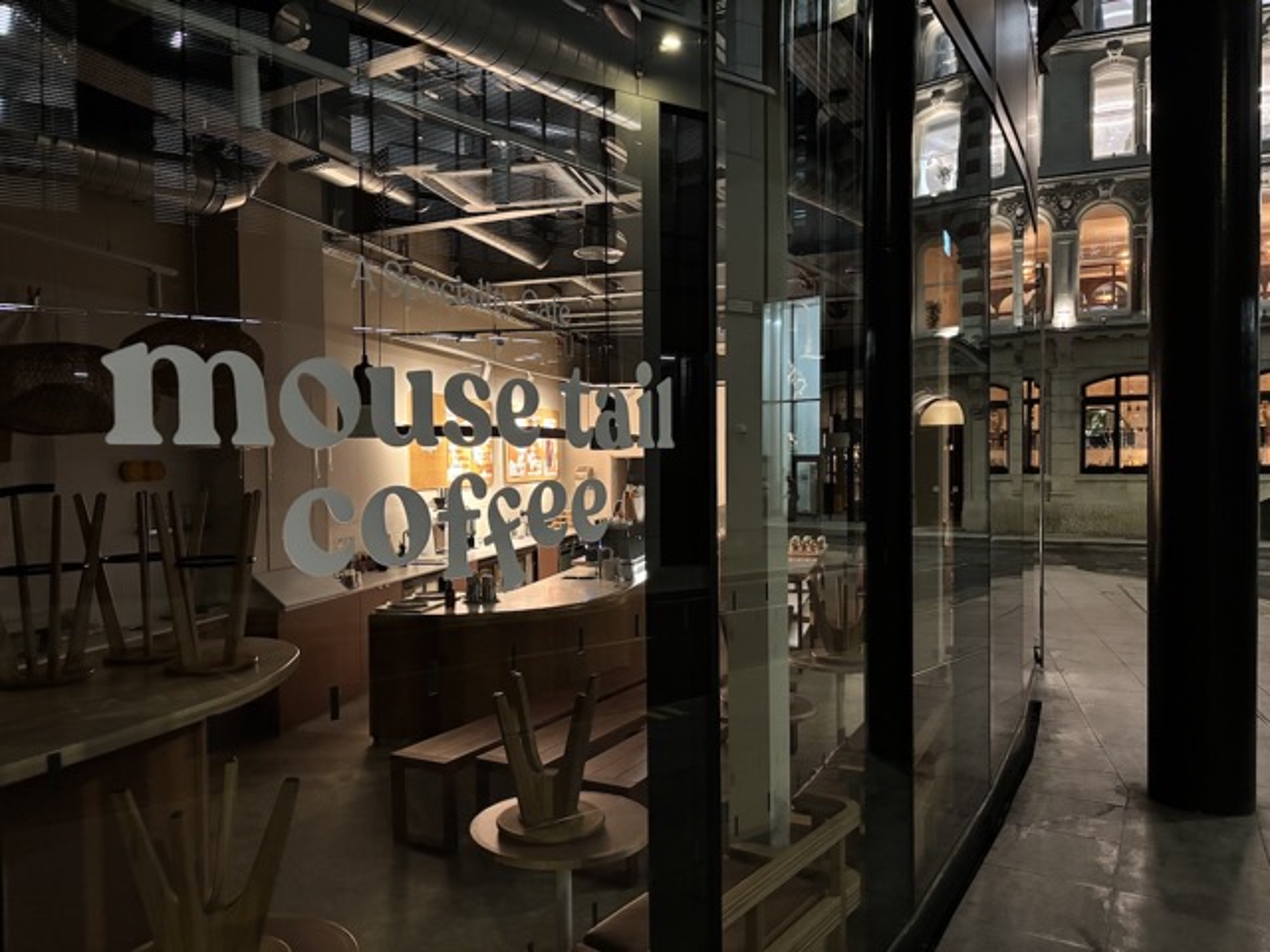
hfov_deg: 67.3
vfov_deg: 53.1
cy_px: 476
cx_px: 635
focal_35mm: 26
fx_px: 954
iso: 640
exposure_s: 1/33
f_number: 1.6
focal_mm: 5.96
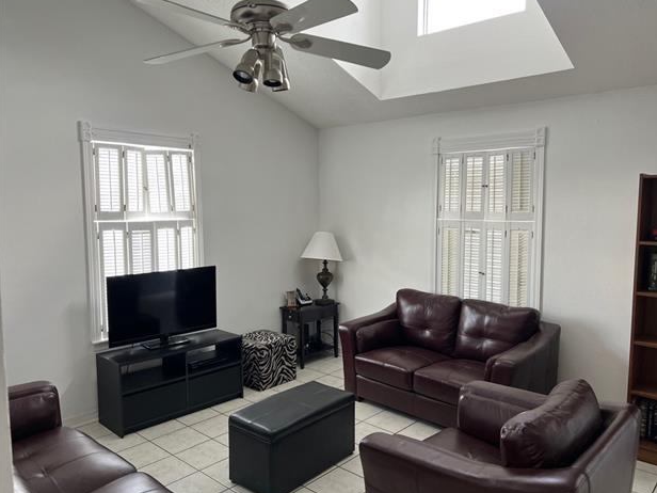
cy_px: 248
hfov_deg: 65.3
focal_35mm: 27
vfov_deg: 51.4
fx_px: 512
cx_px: 339
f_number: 1.5
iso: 100
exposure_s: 1/121
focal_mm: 5.7
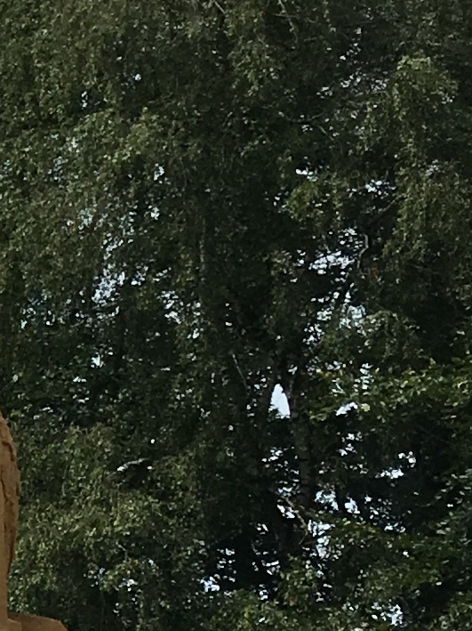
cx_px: -809
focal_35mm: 165
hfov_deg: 8.0
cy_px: 417
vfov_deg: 12.0
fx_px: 3002
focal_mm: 4.15
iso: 25
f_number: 2.2
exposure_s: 1/2262
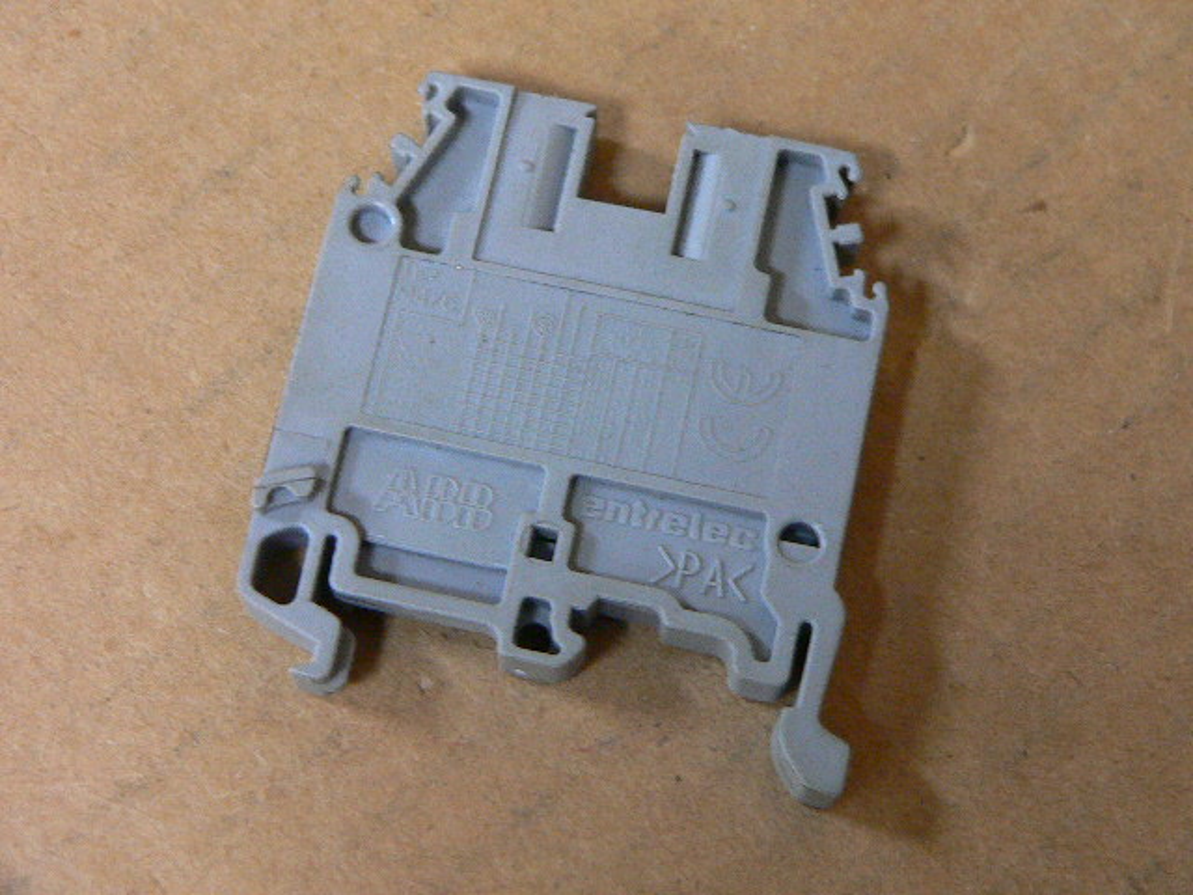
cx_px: 596
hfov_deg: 24.4
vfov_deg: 18.4
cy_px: 448
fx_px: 2757
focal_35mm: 80
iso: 200
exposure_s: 1/13
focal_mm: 10.5
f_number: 2.8
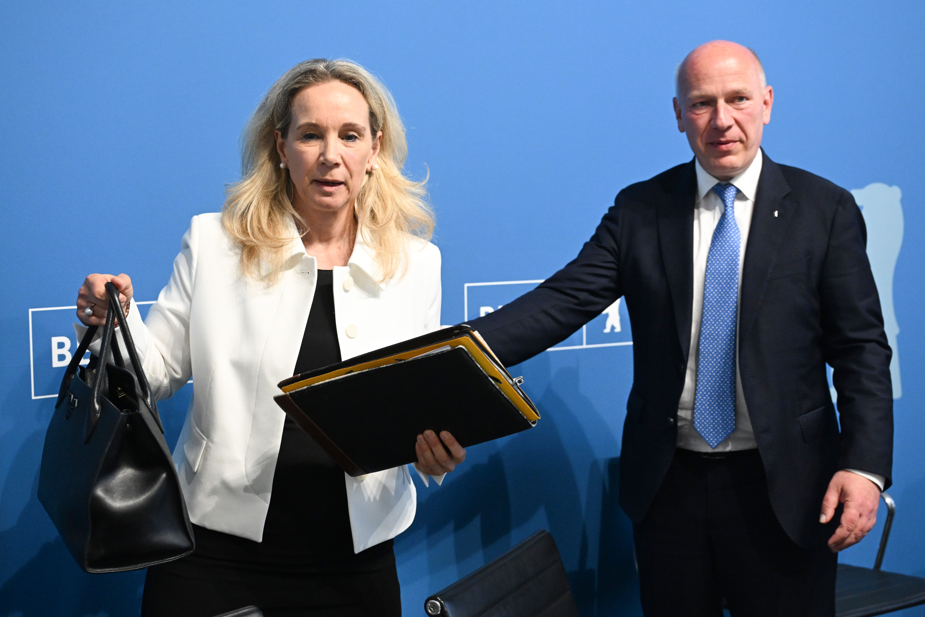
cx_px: 462
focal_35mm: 40
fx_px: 1028
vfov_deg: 33.4
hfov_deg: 48.5
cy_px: 308
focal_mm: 40
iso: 3200
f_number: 4
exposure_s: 1/400
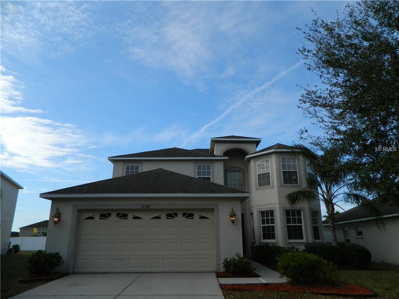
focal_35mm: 25
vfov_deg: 54.9
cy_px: 150
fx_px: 288
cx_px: 200
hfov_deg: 69.4
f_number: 3.1
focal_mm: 4.5
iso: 80
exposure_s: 1/1000
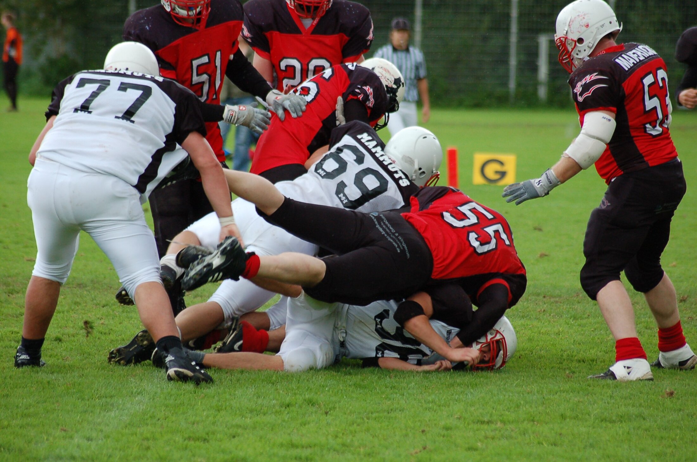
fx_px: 4928
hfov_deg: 8.1
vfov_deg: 5.4
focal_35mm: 255
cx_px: 348
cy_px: 231
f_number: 4.8
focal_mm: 170
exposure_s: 1/500
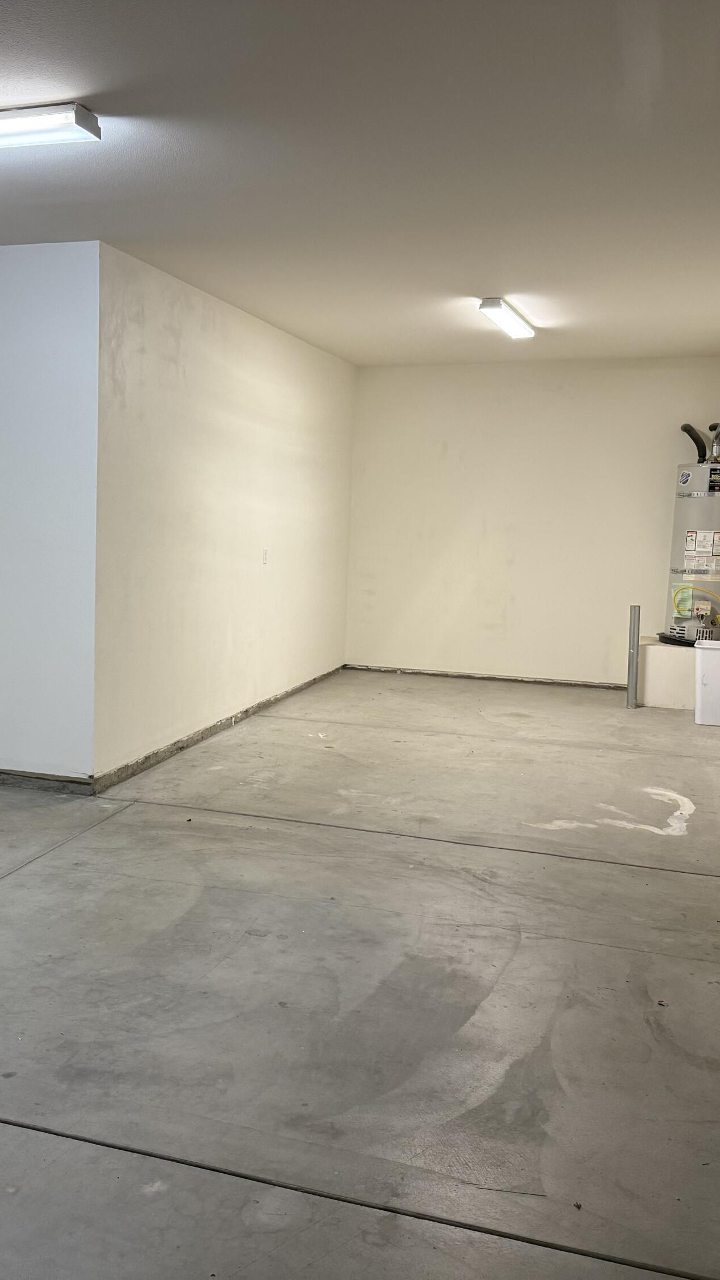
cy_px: 639
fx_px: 1188
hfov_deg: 33.1
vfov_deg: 56.6
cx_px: 188
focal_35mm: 35
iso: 320
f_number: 1.78
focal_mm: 6.76
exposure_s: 1/120
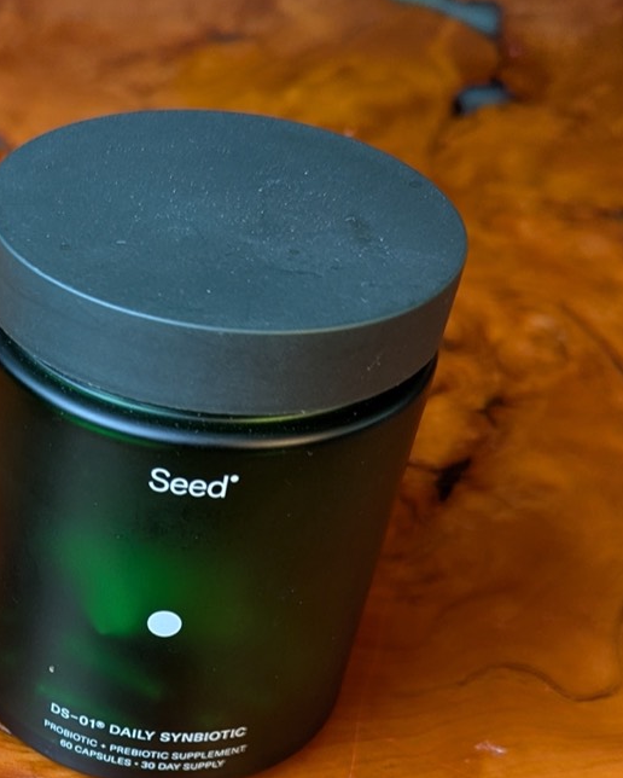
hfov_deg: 24.7
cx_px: -35
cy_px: 757
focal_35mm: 58
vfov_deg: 30.4
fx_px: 1336
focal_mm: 6.81
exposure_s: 1/52.9
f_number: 1.85
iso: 196
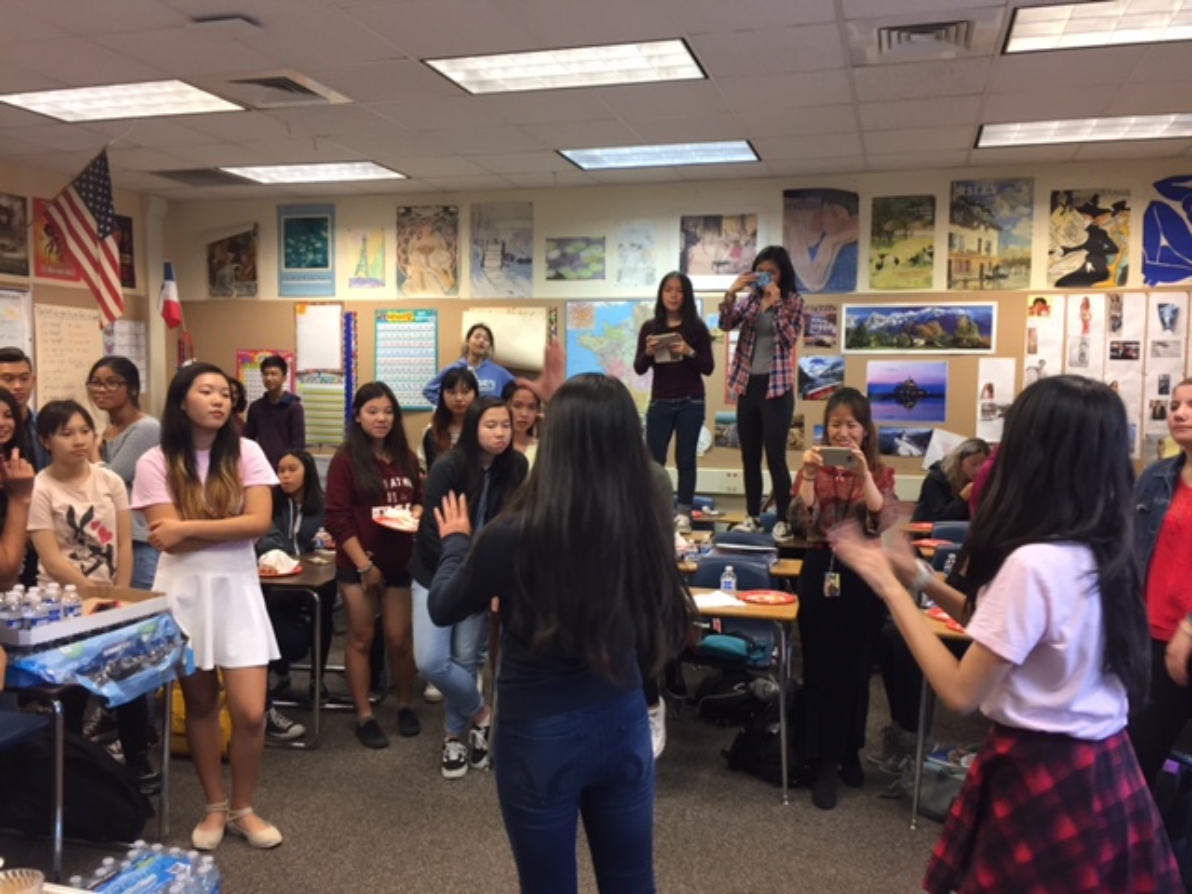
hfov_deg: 61.7
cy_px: 447
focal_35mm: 29
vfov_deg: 48.2
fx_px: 999
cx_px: 596
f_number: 2.2
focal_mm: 4.15
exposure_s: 1/30
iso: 80
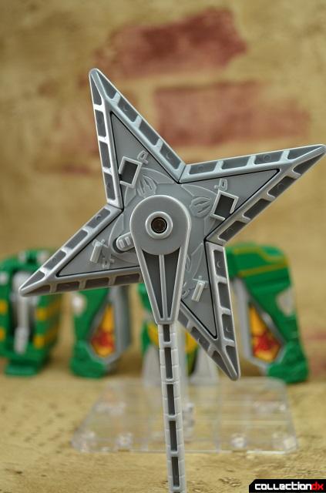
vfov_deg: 45.1
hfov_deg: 30.7
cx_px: 163
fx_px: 594
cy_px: 246
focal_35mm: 44
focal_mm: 29
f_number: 4.5
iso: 100
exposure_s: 1/30
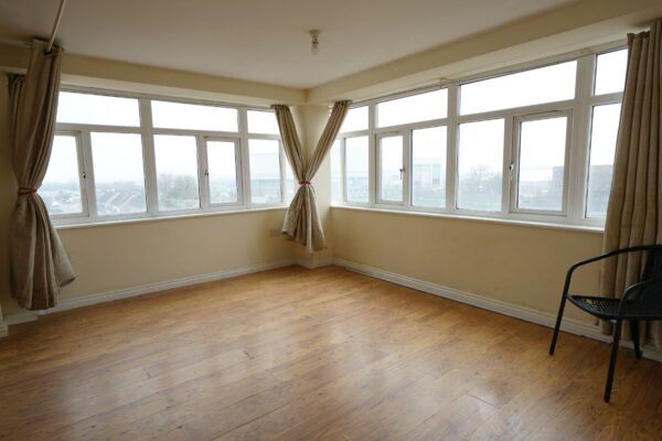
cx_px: 331
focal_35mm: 20
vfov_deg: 61.9
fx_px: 368
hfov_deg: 84.0
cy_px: 220
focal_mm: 20
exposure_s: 1/250
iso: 500
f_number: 5
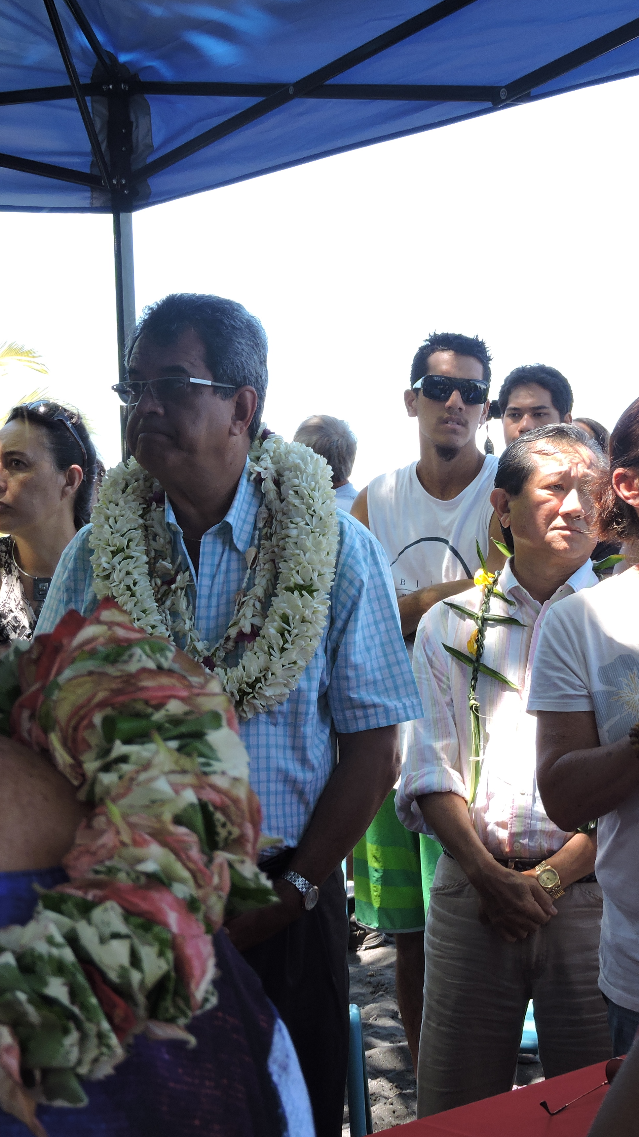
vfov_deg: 29.0
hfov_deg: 16.5
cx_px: 389
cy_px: 566
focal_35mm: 73
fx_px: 2199
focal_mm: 9
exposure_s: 1/100
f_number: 4
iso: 100
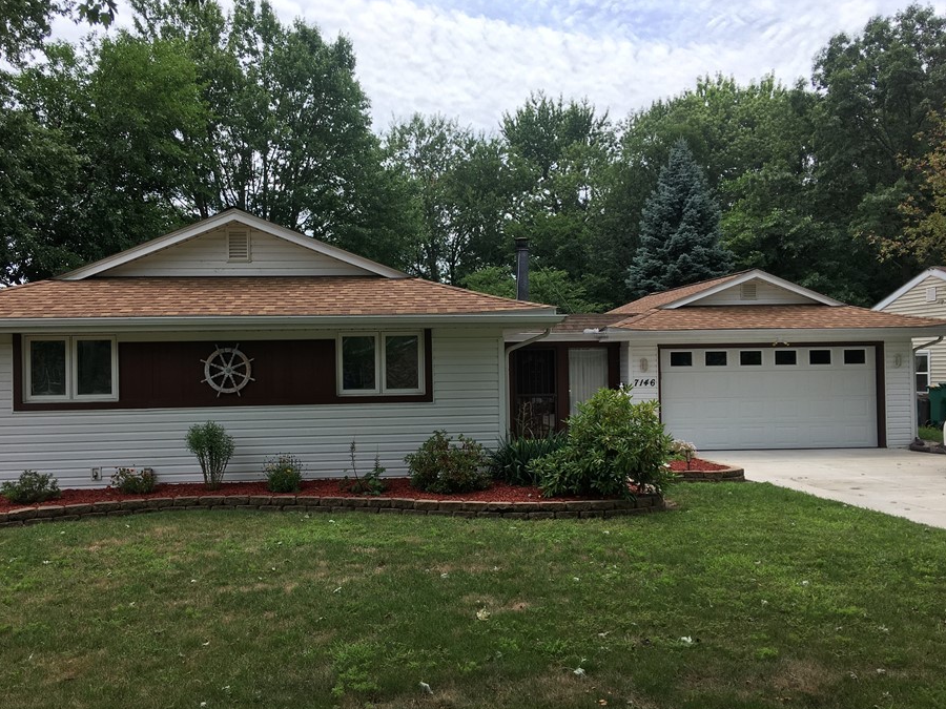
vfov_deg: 42.9
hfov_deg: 55.2
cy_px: 368
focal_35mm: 33
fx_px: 902
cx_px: 414
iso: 25
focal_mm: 4.15
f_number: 2.2
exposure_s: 1/950
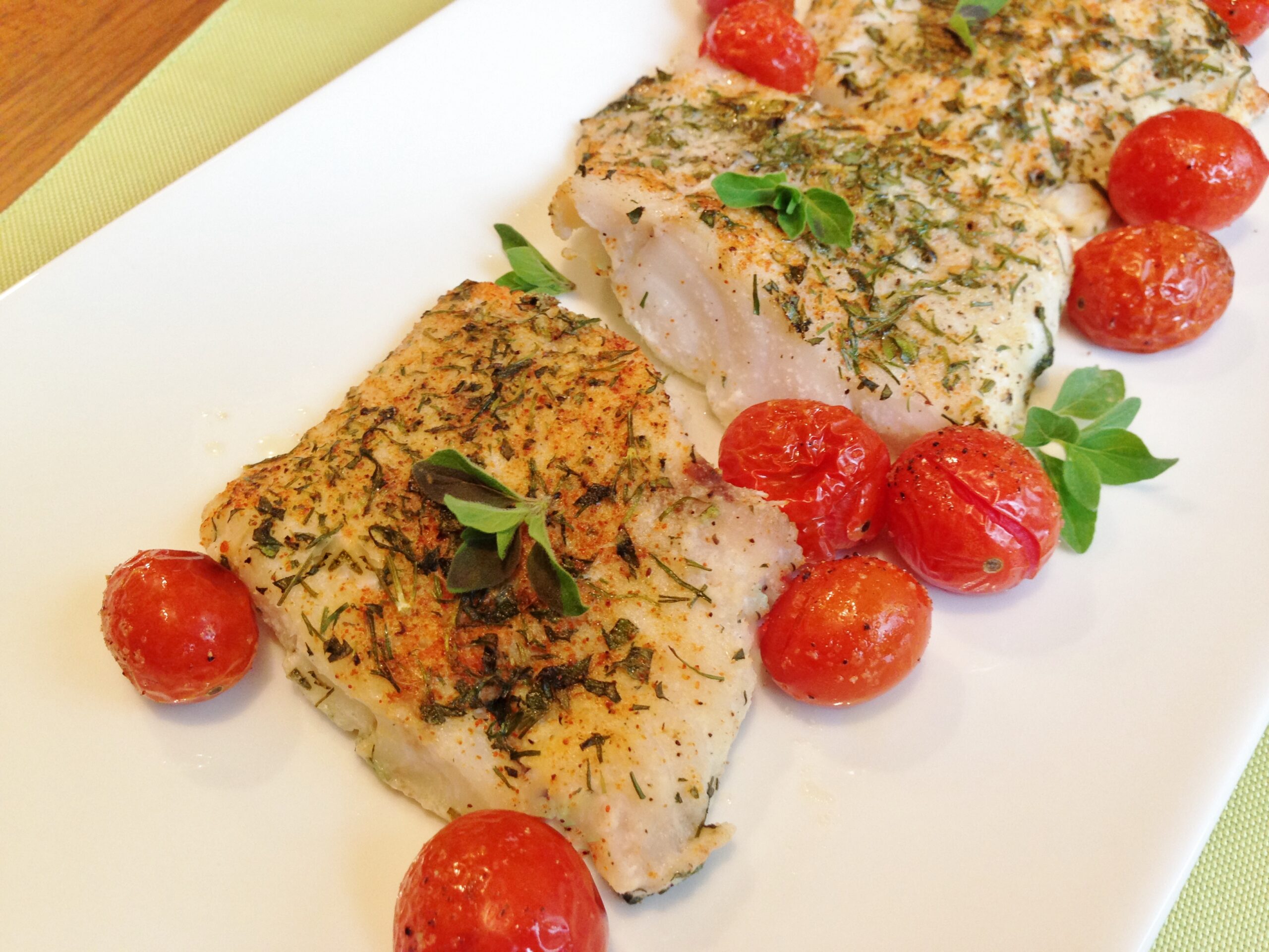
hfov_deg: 55.4
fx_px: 1210
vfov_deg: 42.9
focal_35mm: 33
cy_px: 476
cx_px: 634
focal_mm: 4.12
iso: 125
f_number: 2.4
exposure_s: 1/20
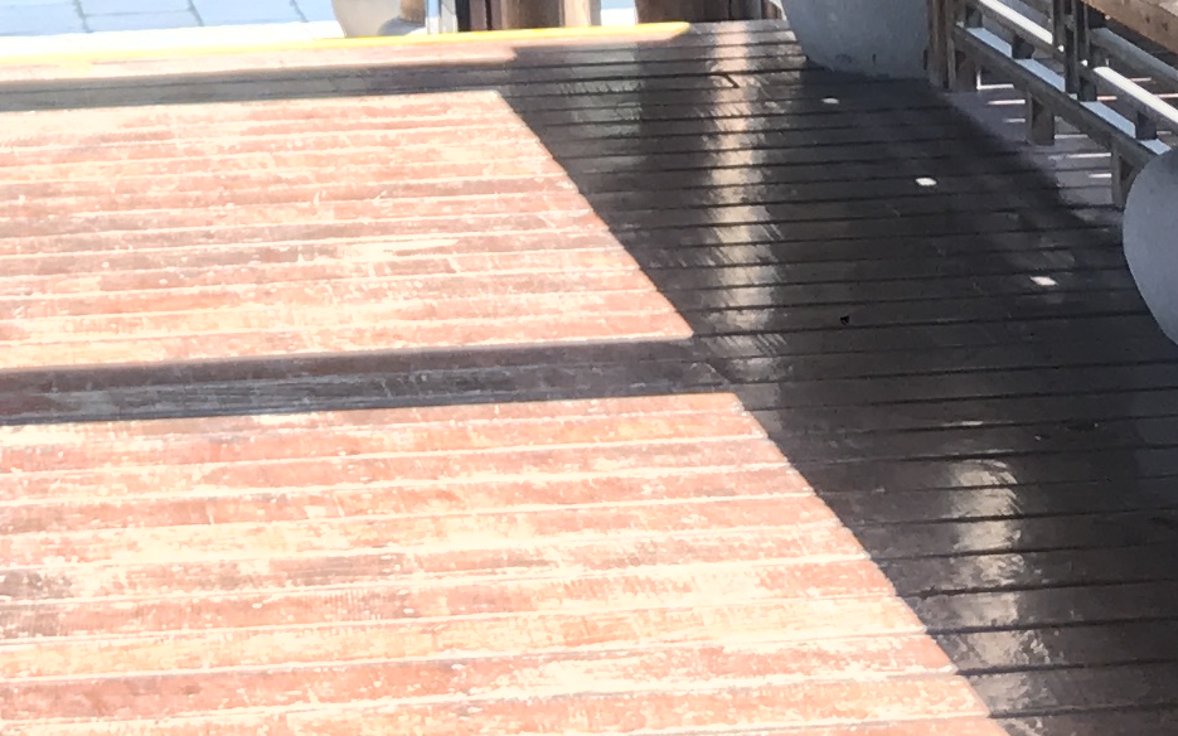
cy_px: -634
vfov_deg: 9.7
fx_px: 4109
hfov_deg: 16.0
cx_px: 47
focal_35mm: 128
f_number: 1.8
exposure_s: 1/100
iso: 25
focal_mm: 3.99
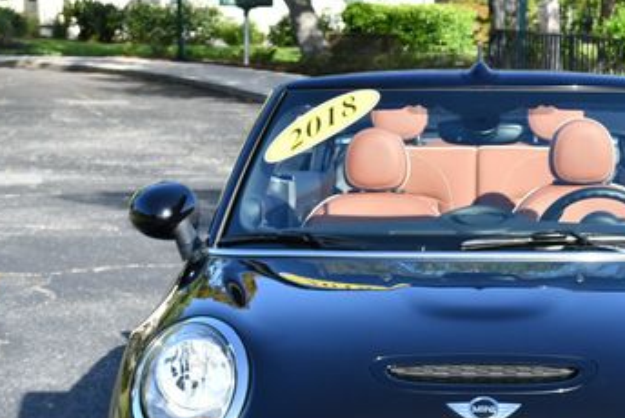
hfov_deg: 17.1
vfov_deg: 11.5
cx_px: 471
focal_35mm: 119
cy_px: 371
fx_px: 2068
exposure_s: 1/250
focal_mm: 32
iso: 200
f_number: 6.3
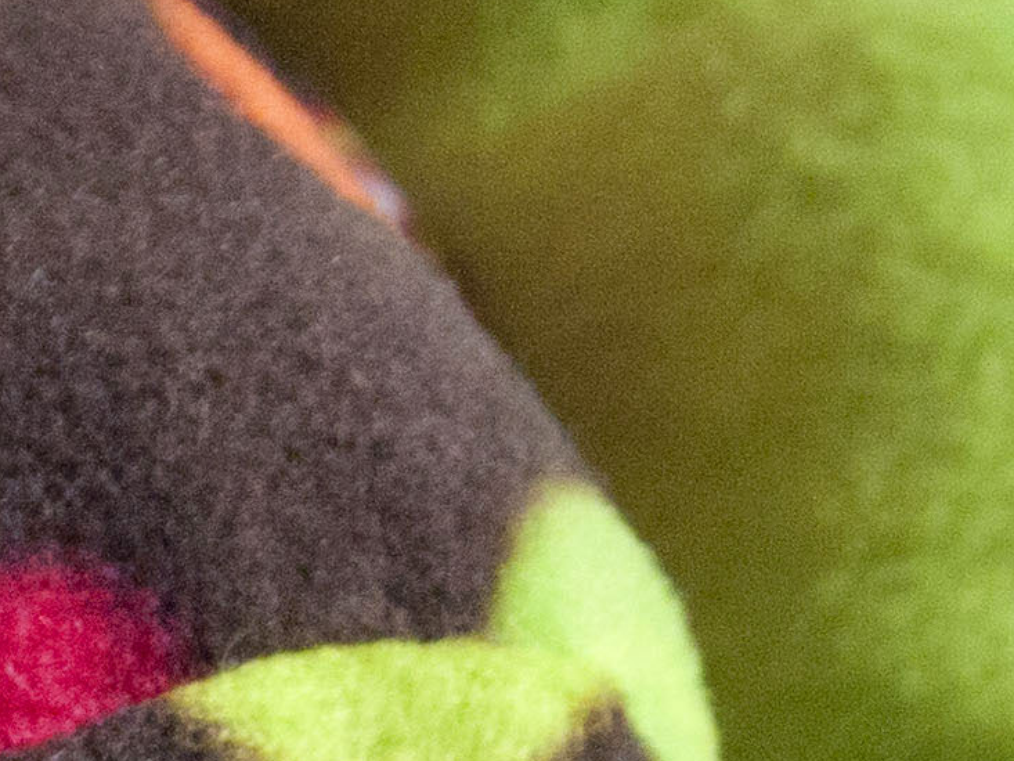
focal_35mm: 275
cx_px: -490
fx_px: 8057
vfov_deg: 5.3
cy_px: 1454
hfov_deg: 7.1
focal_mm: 25
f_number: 4.4
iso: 1600
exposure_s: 1/25
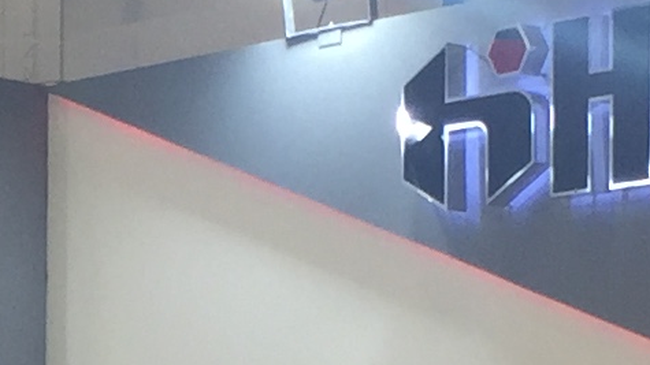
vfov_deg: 5.5
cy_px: 630
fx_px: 3739
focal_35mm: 217
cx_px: -186
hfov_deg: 9.8
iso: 40
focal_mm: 4.15
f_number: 2.2
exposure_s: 1/50
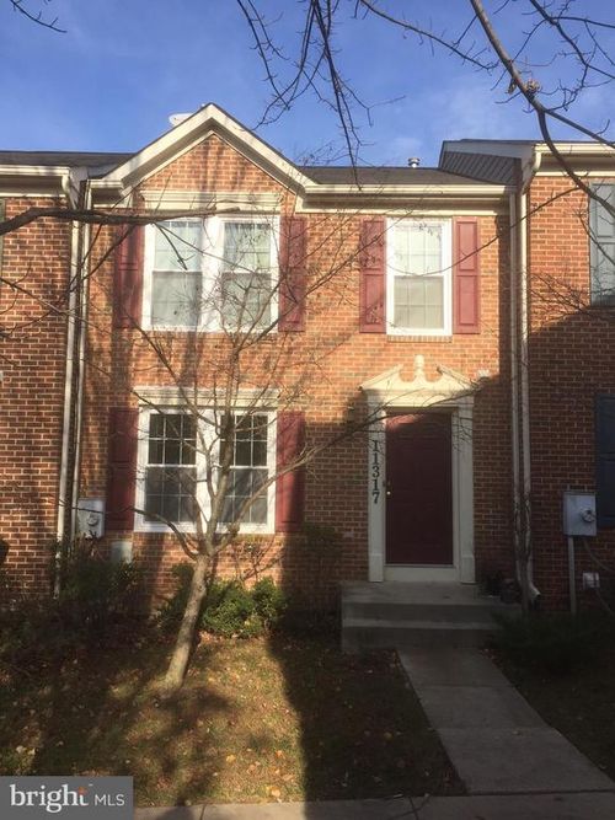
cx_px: 308
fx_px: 687
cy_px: 410
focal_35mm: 29
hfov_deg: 48.2
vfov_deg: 61.7
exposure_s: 1/1412
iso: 32
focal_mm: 4.15
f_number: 2.2
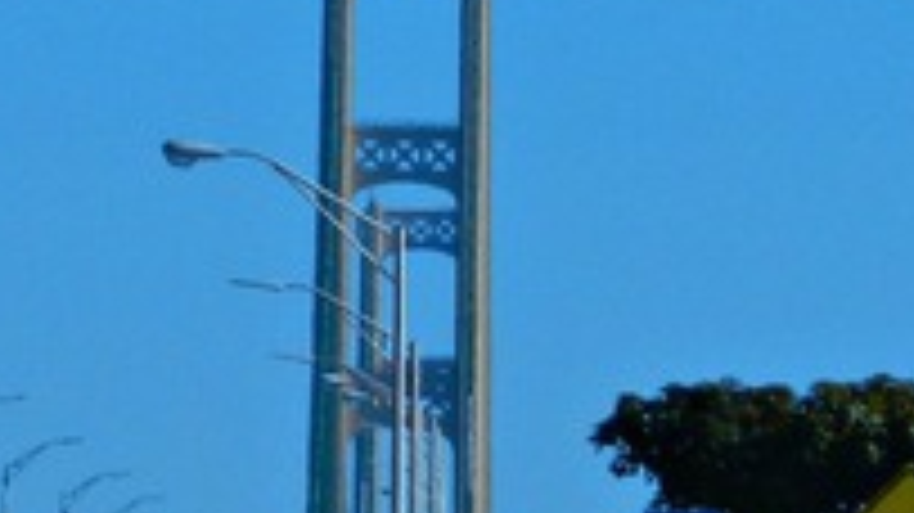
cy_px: 706
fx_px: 18315
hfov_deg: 2.9
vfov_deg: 1.6
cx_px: 311
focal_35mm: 756
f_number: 5.4
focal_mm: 31.2
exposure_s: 1/1000
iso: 160
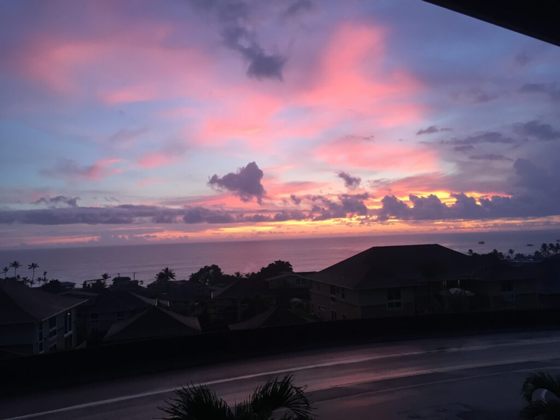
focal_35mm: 29
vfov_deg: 48.2
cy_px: 210
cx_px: 280
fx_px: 469
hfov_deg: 61.7
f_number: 2.2
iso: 80
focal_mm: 4.15
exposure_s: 1/30
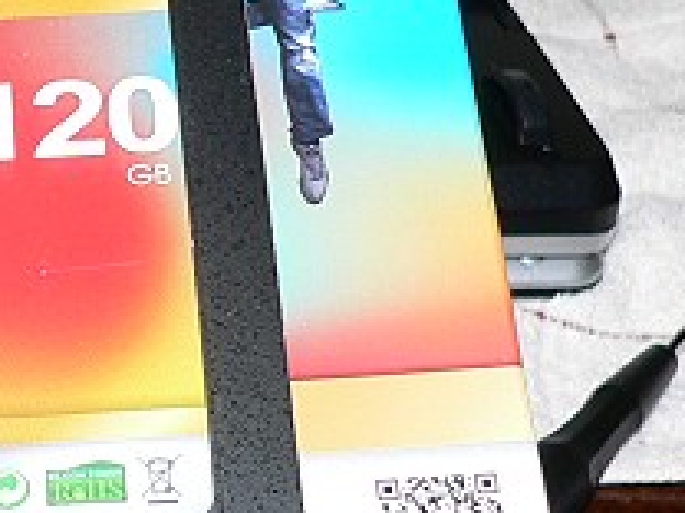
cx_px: -86
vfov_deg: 13.3
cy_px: 184
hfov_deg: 17.1
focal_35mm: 111
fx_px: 2197
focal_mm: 6
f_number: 2.8
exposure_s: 1/30
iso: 100
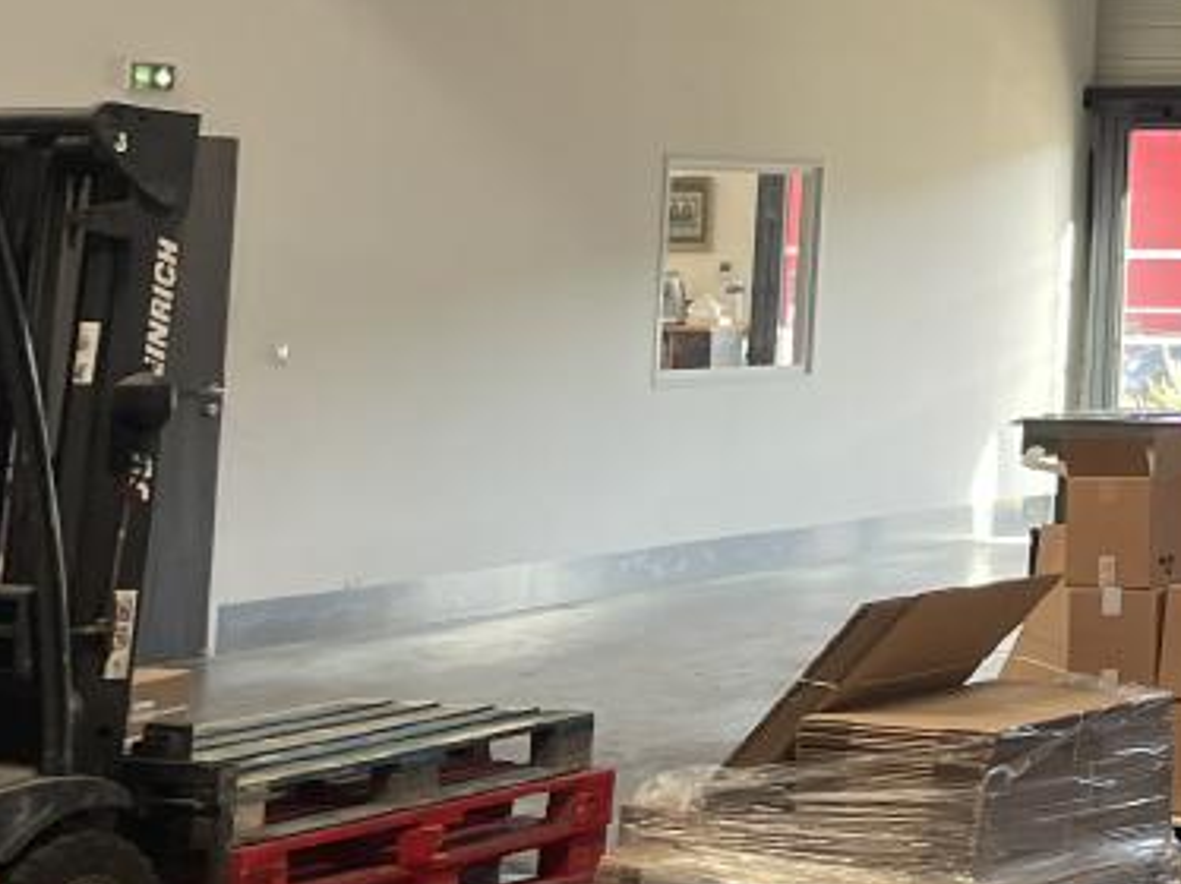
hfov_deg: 18.6
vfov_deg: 16.3
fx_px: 3034
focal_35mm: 89
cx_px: 1933
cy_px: 16
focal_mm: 4.2
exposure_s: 1/100
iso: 125
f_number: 1.6
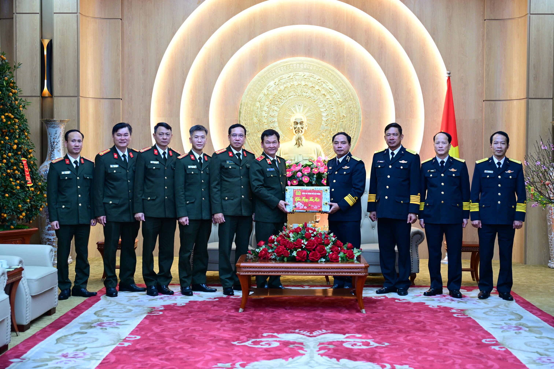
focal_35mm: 51
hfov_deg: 38.9
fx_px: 785
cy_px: 184
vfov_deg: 26.5
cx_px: 277
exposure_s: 1/160
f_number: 4
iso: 800
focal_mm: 51
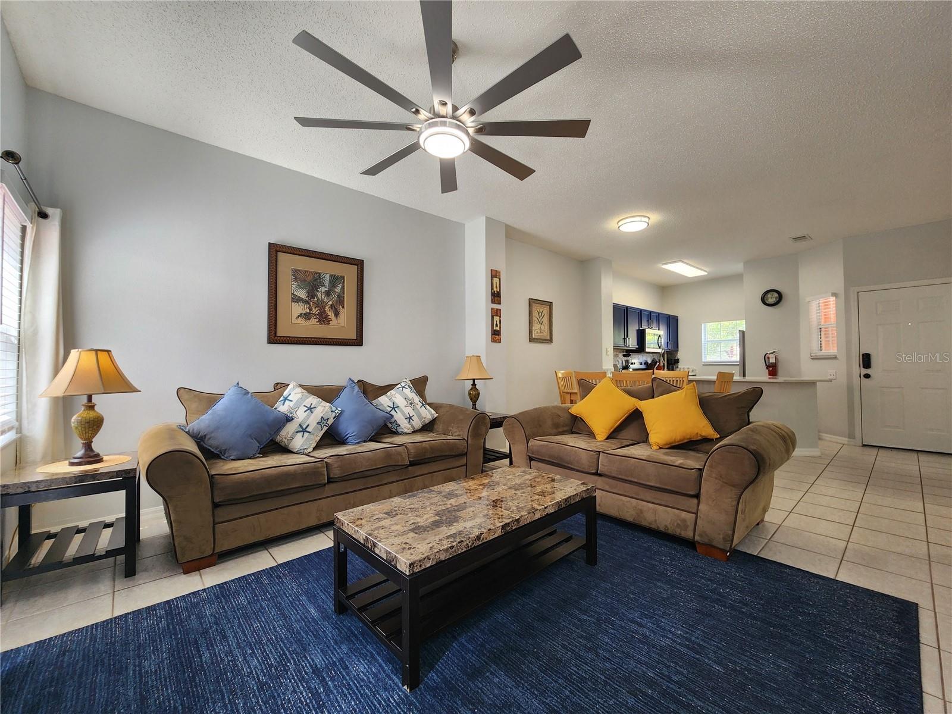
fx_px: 358
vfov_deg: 89.9
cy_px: 357
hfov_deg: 106.2
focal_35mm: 13
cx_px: 476
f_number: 2.2
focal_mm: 2.2
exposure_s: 1/60
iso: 125
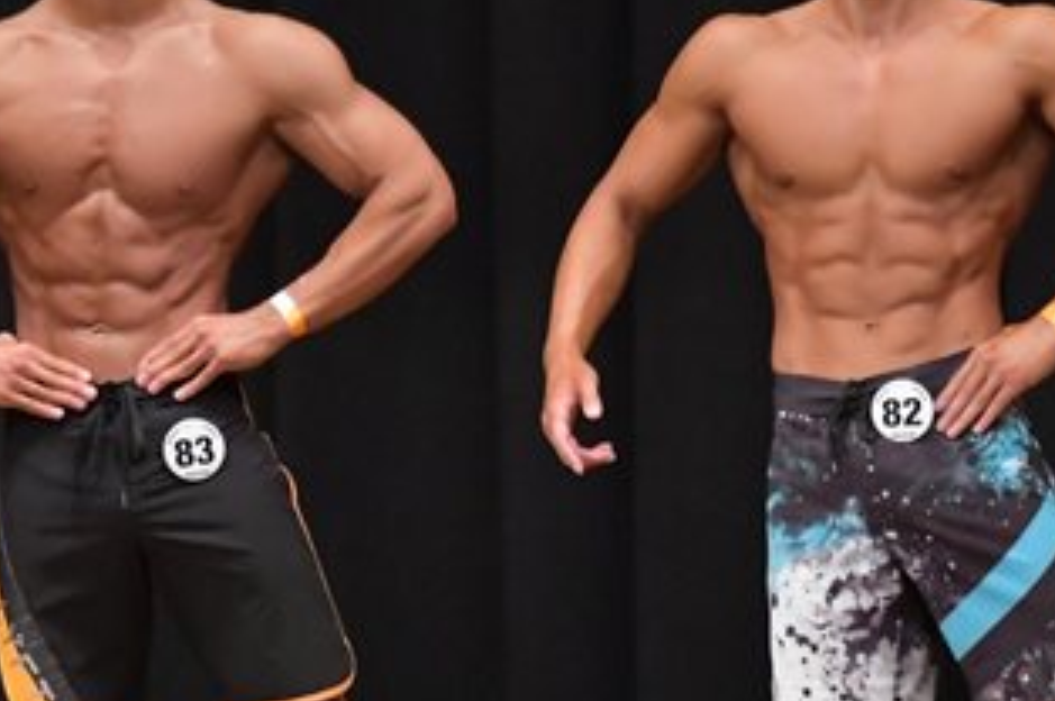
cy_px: 519
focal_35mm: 538
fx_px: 15750
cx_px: 190
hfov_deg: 3.8
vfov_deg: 2.5
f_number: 5.6
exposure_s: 1/400
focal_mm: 145
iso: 6400
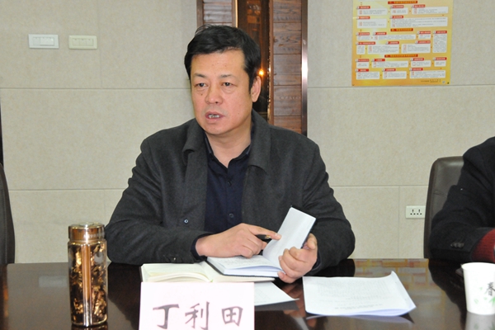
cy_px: 165
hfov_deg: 36.9
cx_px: 248
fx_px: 742
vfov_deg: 25.1
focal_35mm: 54
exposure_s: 1/60
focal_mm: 36
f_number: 7.1
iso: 3200
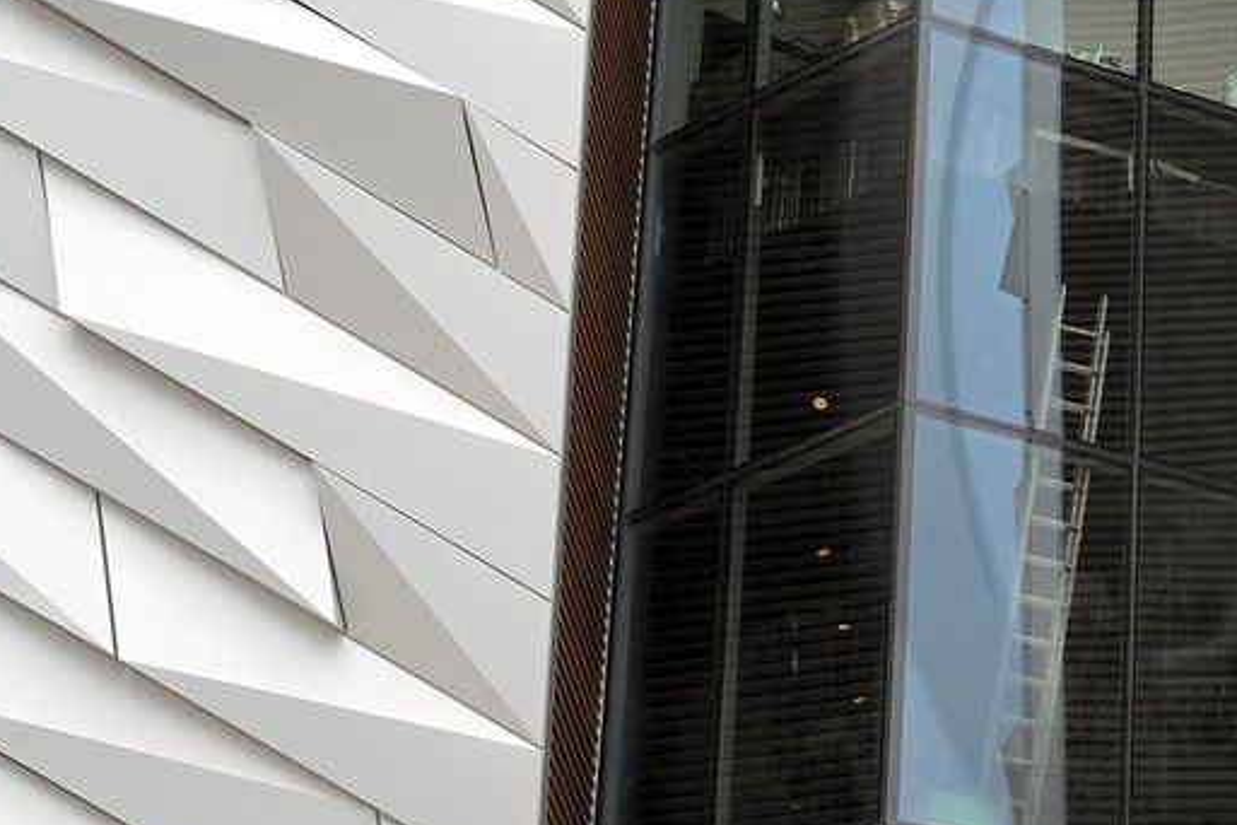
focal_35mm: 131
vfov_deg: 10.5
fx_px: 4501
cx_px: 1823
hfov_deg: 14.6
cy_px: 285
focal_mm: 42
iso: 800
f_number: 11
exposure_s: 1/160
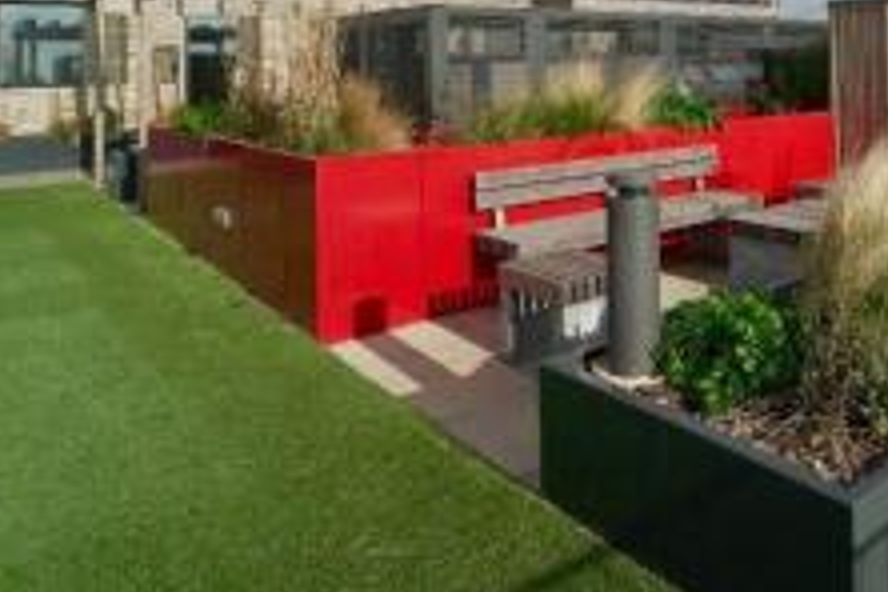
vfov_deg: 40.0
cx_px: 788
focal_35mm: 30
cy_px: 46
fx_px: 740
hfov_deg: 54.5
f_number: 8
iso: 200
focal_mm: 14
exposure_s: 1/1000
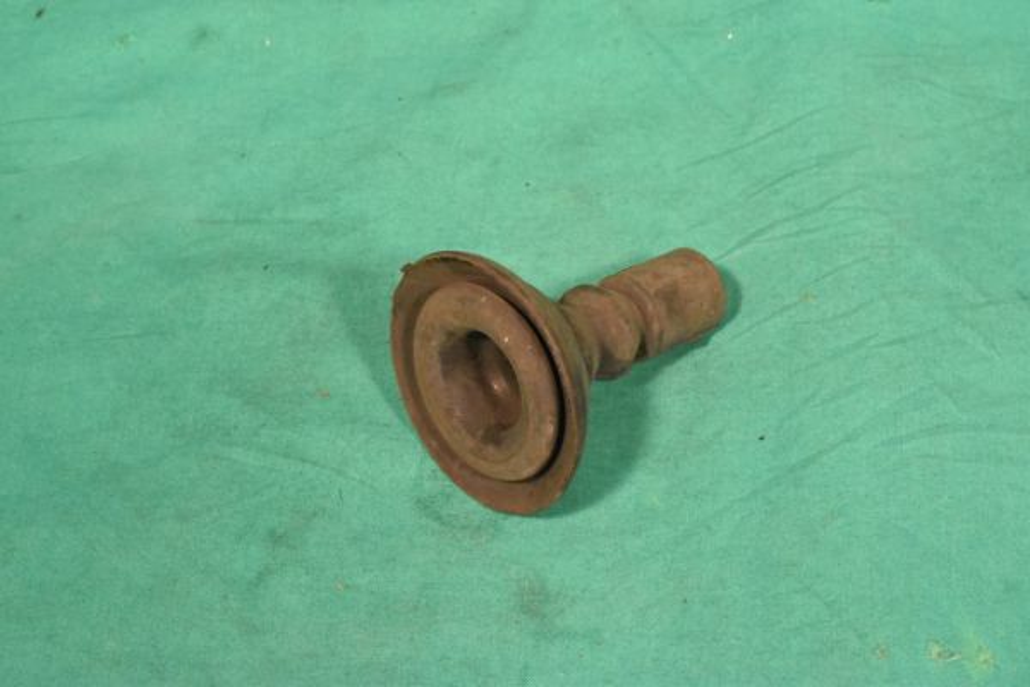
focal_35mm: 82
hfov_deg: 24.6
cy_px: 344
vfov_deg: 16.6
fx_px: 2360
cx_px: 515
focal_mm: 55
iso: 8000
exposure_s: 1/100
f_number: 29
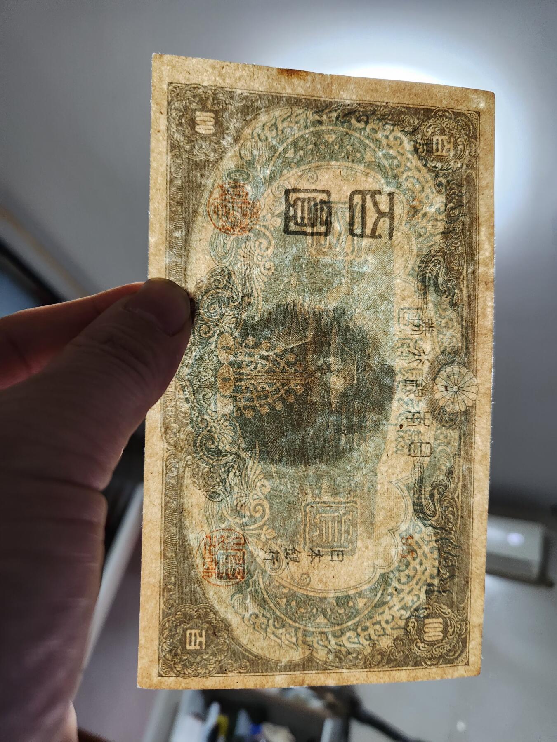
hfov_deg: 58.9
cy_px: 371
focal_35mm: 23
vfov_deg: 73.9
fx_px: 493
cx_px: 278
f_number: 1.8
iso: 500
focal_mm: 5.4
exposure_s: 1/50
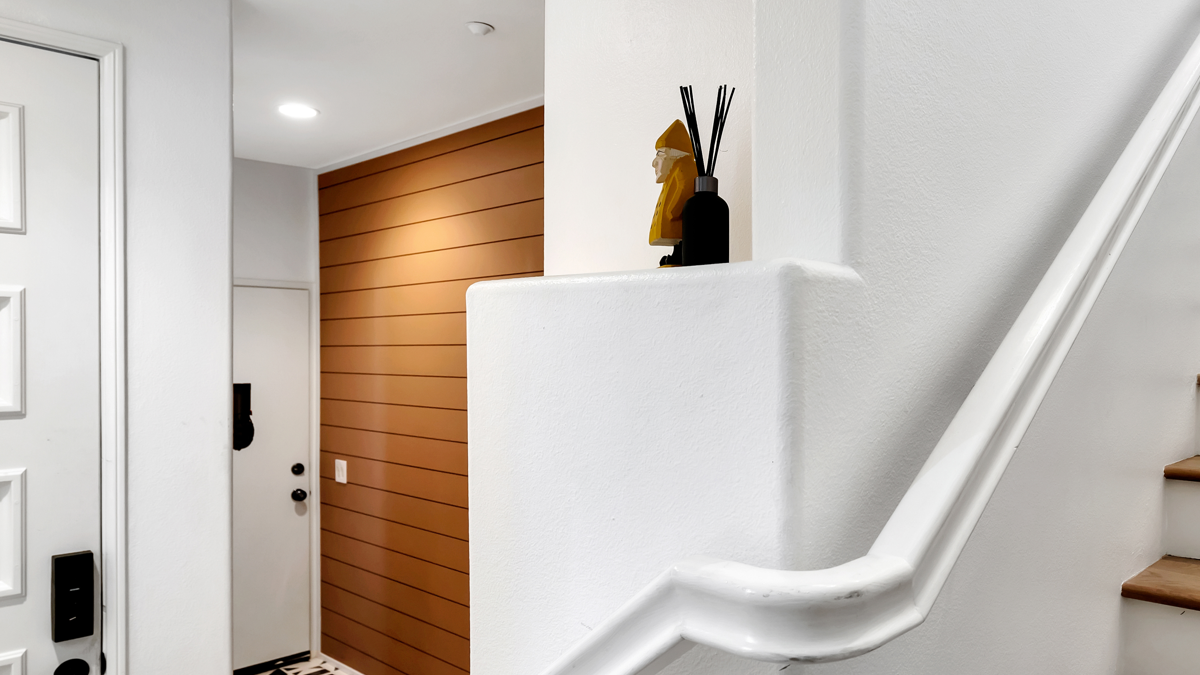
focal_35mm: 25
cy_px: 377
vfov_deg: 45.9
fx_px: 796
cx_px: 796
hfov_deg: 71.9
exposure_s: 1/2.5
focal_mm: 16
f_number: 5.6
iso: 100
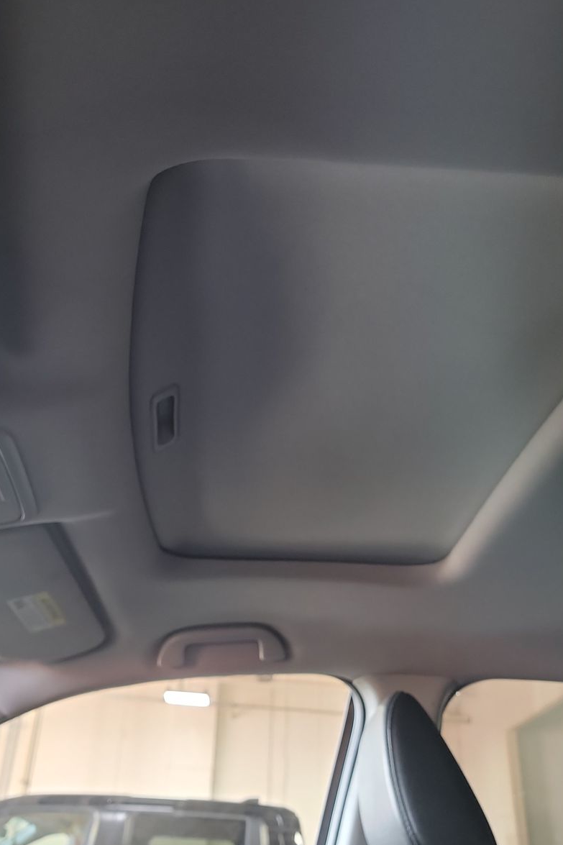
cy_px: 424
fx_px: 798
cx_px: 239
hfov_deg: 38.8
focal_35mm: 34
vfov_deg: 55.8
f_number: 1.8
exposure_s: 1/59
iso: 518
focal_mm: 6.7
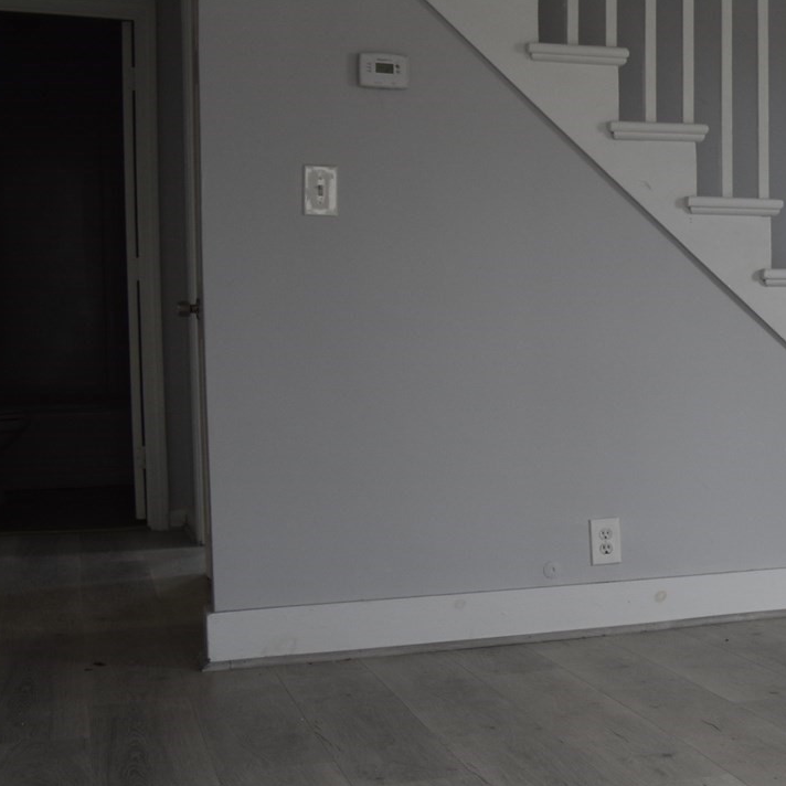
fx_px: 1695
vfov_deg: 26.1
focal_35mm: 66
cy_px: 447
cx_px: 1100
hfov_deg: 22.5
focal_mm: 18
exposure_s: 1/80
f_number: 4.5
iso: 400
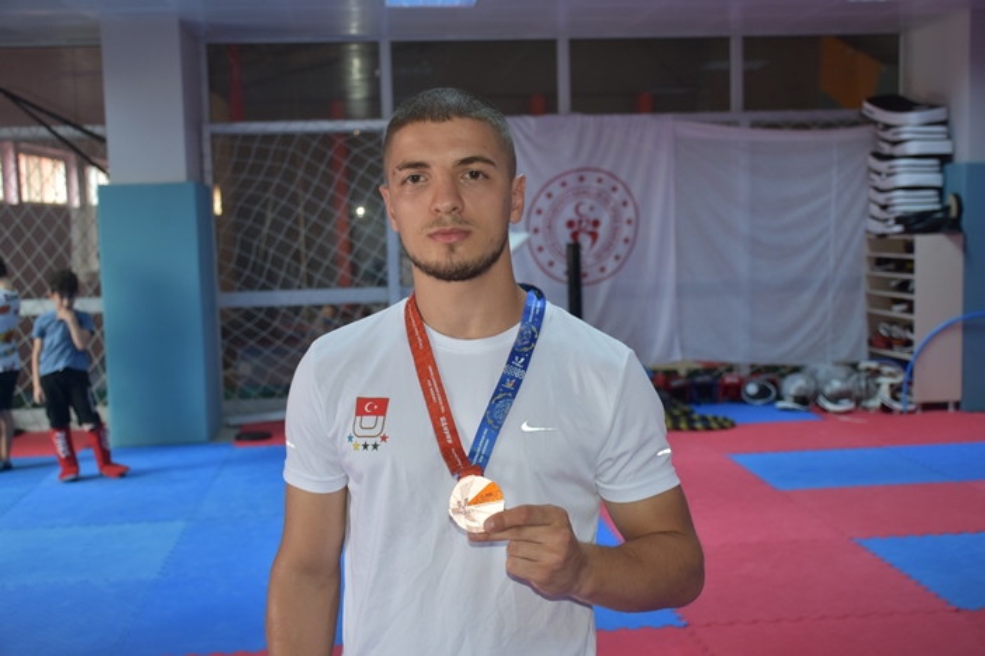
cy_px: 328
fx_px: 1231
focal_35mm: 45
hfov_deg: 43.6
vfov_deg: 29.9
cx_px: 492
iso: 500
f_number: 4
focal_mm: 30
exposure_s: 1/60
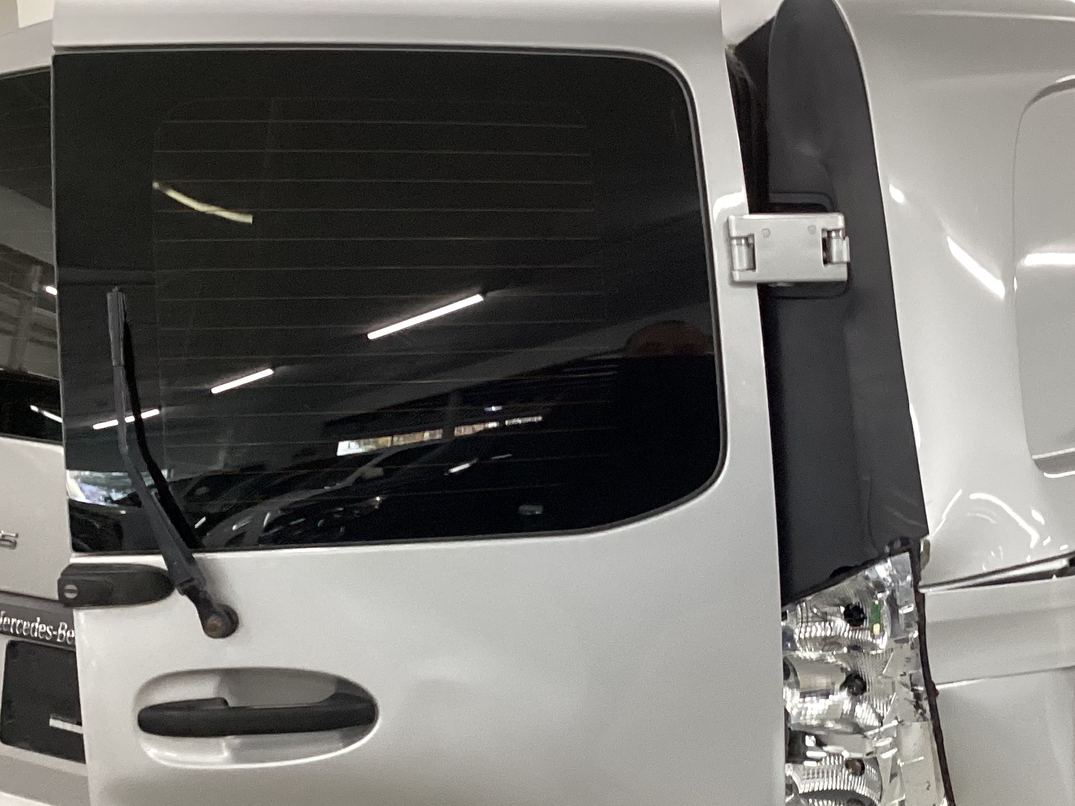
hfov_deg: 31.4
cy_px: 589
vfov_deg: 23.8
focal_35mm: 61
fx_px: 1894
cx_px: 724
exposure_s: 1/50
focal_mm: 3.3
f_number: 2.4
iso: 250
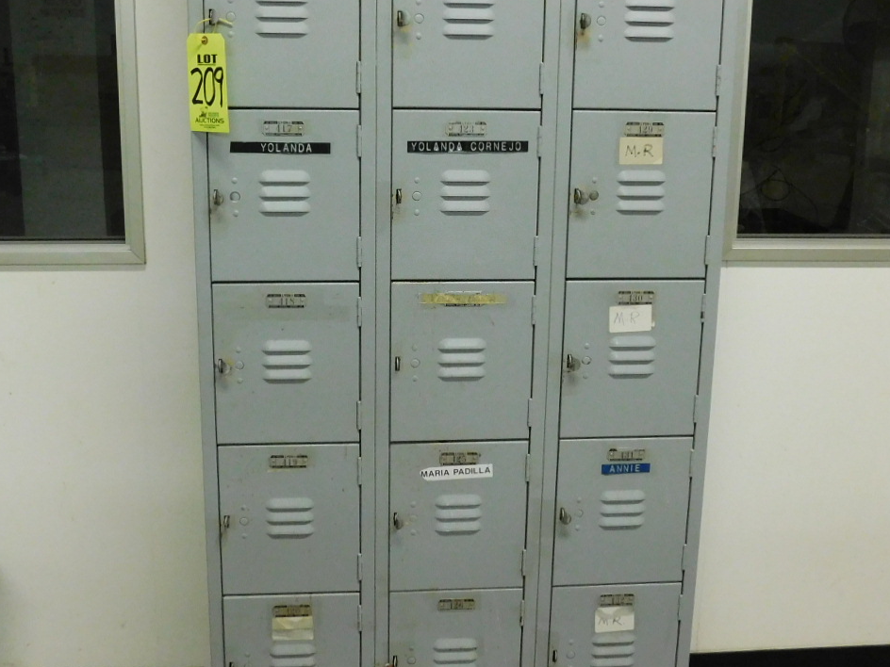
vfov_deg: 36.6
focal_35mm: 39
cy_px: 242
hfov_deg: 47.9
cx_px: 442
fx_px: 1003
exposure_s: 1/30
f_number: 3
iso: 400
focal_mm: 4
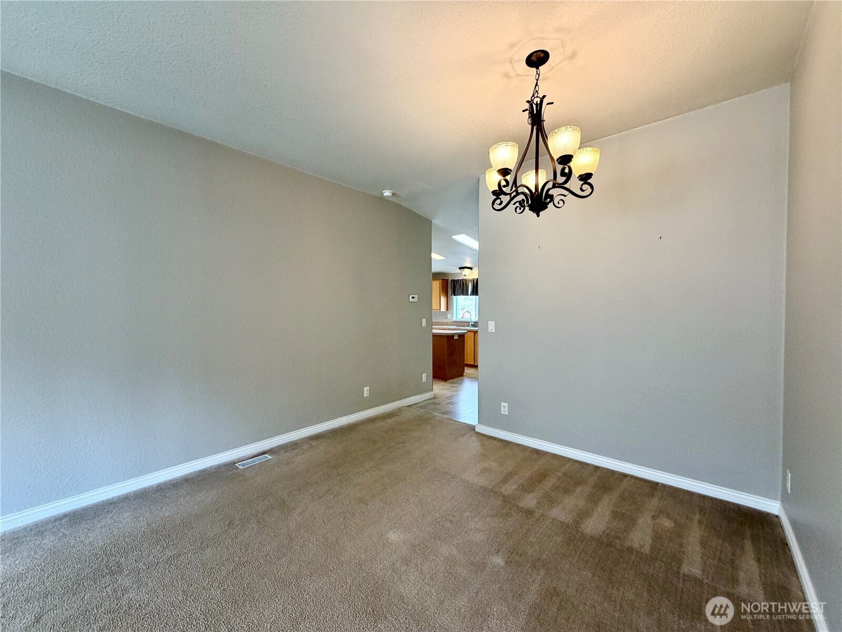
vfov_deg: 85.7
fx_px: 341
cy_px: 316
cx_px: 421
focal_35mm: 14
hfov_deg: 102.1
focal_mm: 2.22
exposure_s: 1/120
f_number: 2.2
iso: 200
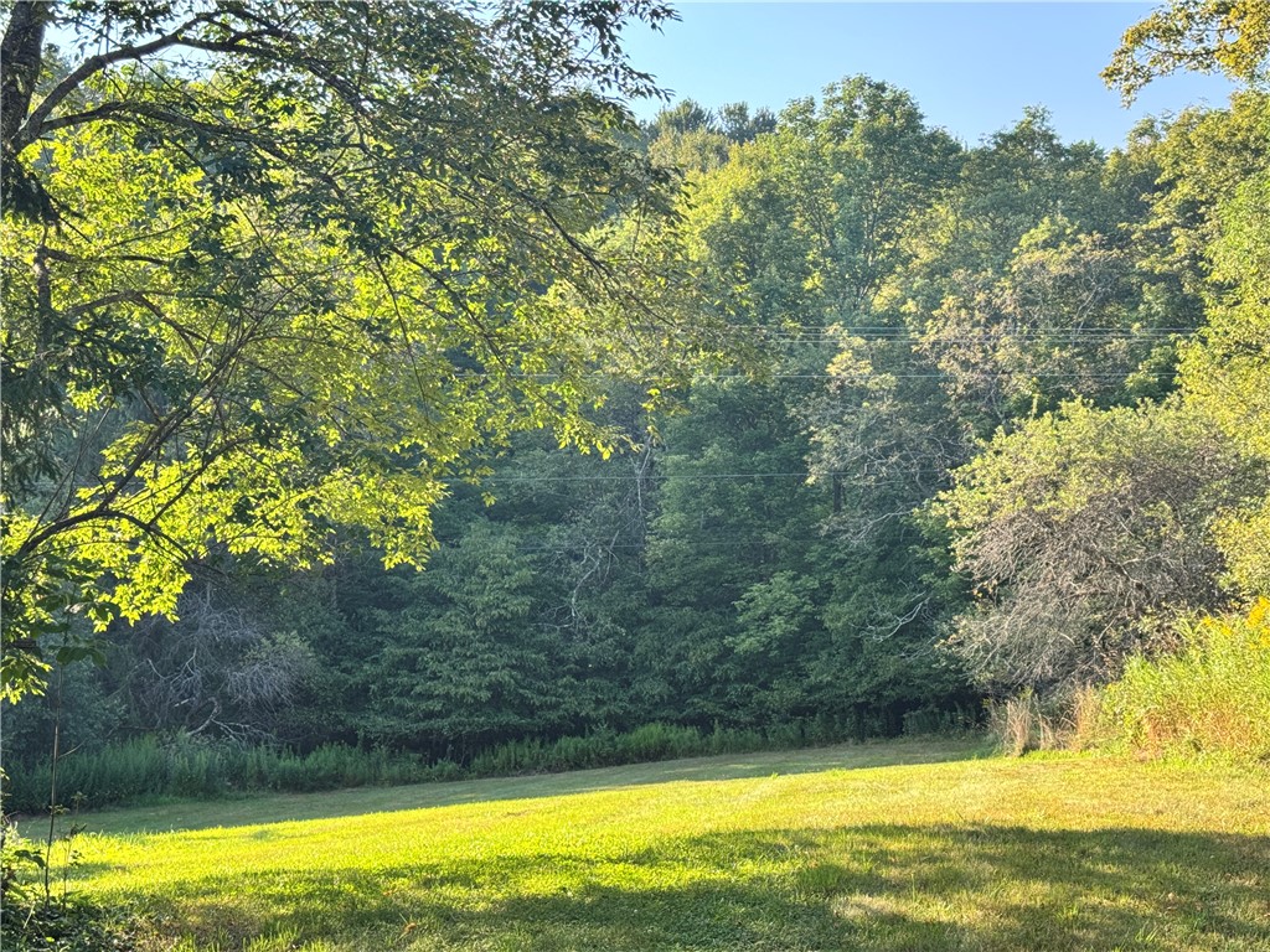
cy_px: 476
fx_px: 1761
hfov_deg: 39.7
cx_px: 635
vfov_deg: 30.3
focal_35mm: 48
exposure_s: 1/420
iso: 64
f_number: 1.78
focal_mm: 6.76
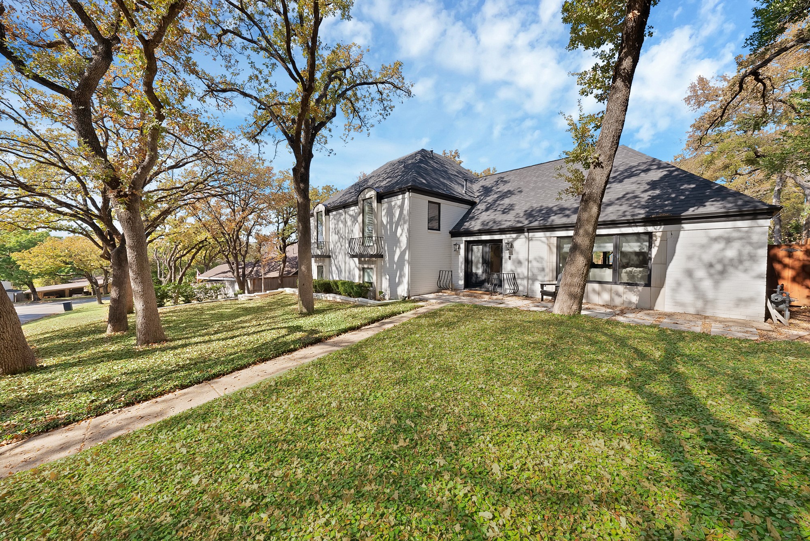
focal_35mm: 12
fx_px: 270
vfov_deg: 90.1
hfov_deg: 112.6
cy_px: 270
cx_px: 405
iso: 640
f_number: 9
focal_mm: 12
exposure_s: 1/200
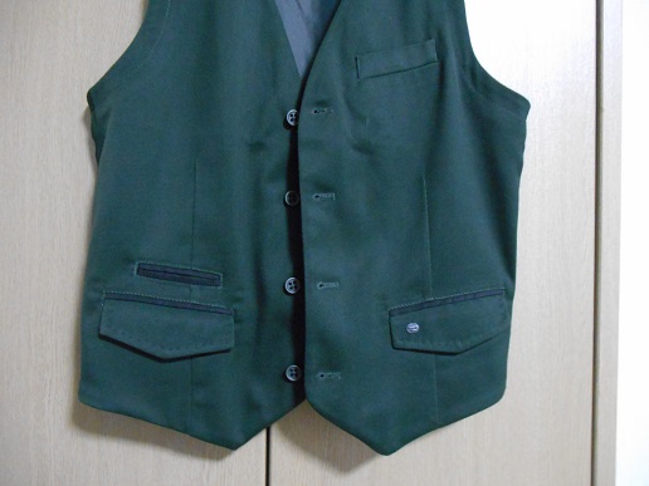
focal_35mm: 26
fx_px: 487
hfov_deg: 67.3
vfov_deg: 53.1
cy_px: 243
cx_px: 324
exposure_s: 1/5
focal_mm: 4.7
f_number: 3.4
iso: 800
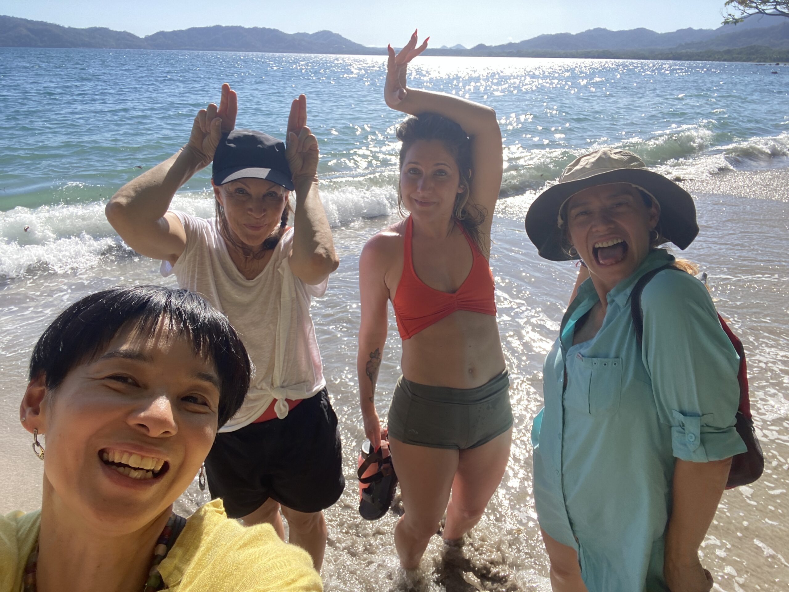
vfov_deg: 58.9
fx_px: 524
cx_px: 394
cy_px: 296
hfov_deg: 73.9
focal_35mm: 23
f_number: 2.2
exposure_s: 1/413
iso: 25
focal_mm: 2.71
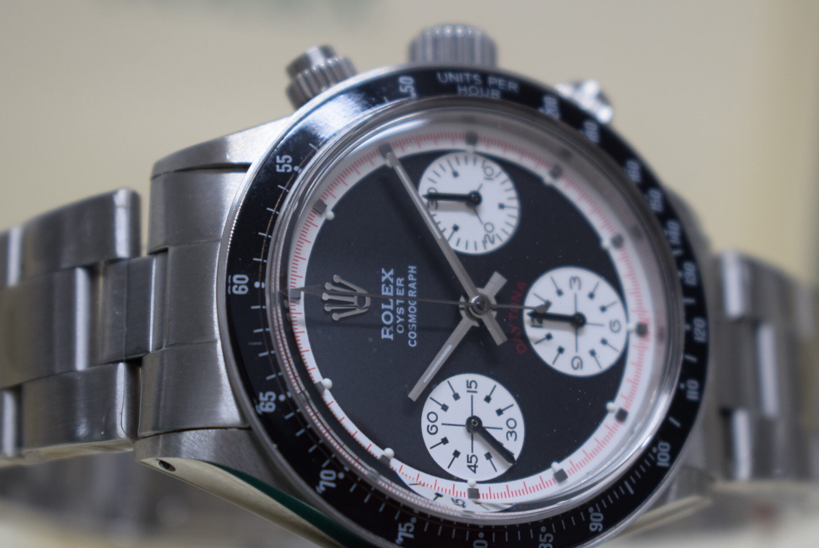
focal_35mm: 89
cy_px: 243
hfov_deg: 22.8
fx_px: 2026
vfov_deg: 15.4
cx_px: 466
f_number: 5.6
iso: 720
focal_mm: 52
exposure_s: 1/60
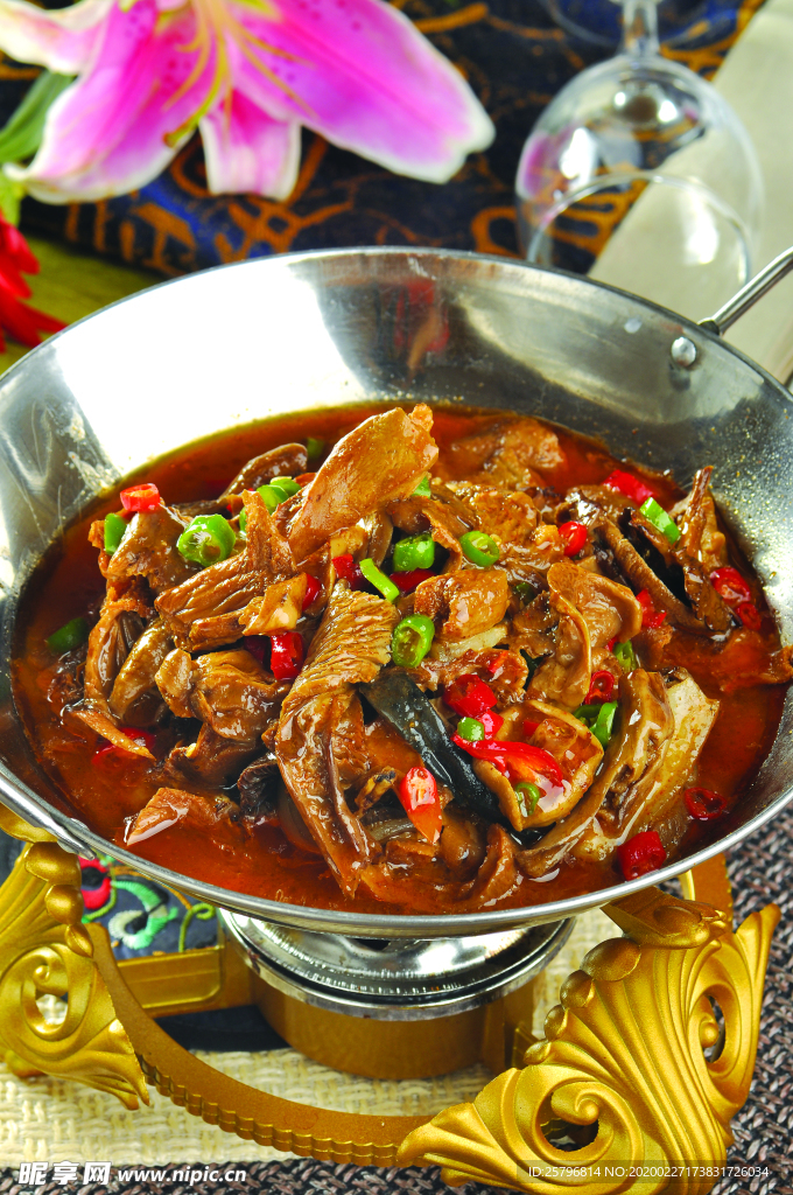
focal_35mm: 158
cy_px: 598
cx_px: 396
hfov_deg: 8.7
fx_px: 5218
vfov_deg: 13.1
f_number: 13
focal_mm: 105
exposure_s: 1/125
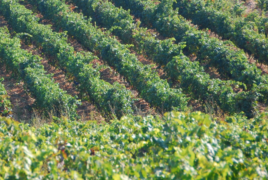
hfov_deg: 6.3
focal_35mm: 327
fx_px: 2438
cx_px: 58
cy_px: 44
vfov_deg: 4.2
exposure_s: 1/250
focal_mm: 130
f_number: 5.6
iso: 200
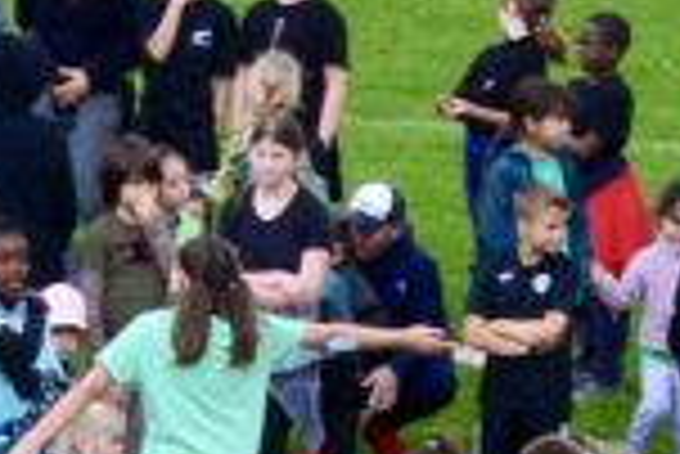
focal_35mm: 402
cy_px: 274
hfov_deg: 5.1
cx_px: -261
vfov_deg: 3.4
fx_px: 7600
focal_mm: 58
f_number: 8
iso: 400
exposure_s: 1/80
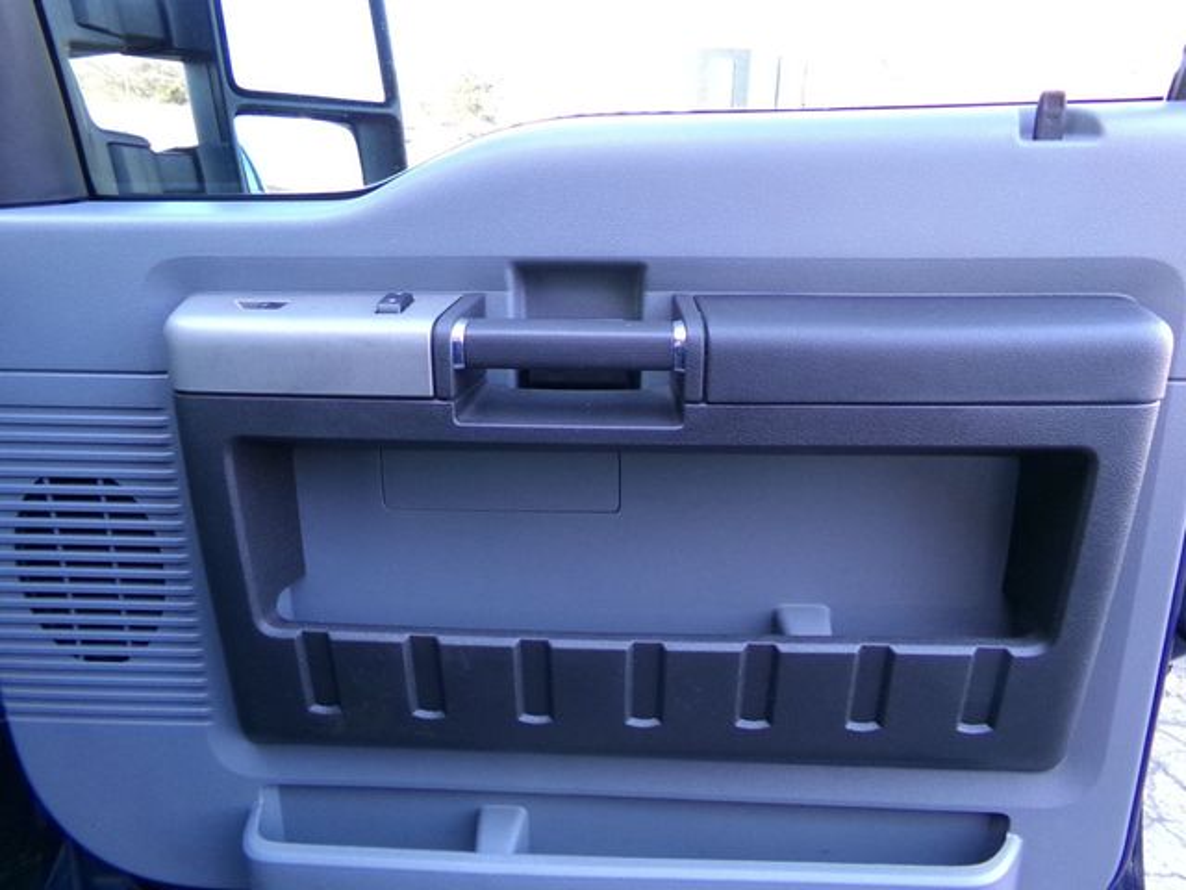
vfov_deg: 56.8
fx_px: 822
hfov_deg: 71.6
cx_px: 593
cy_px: 445
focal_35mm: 24
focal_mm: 4.3
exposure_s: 1/60
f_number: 3.7
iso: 386
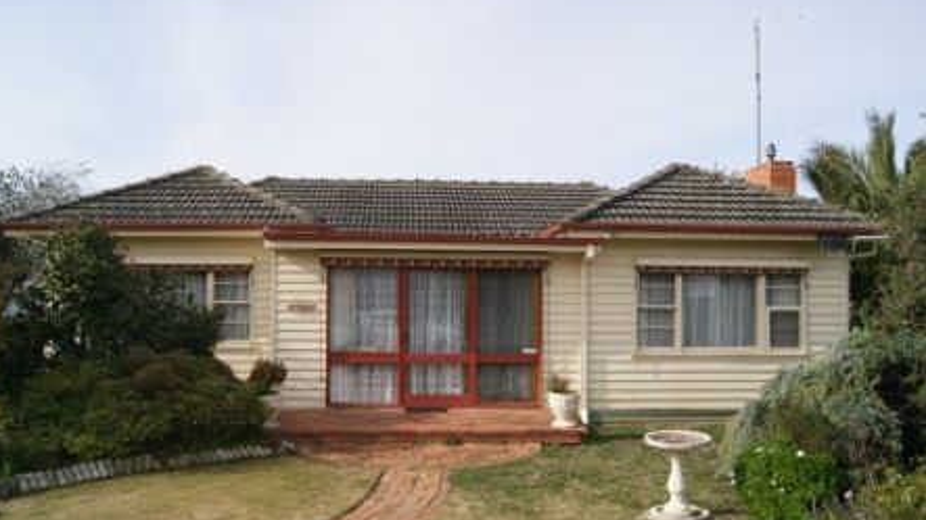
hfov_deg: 64.3
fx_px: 736
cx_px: 437
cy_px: 266
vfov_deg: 38.9
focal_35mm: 30
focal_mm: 18
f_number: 10
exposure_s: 1/125
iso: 100
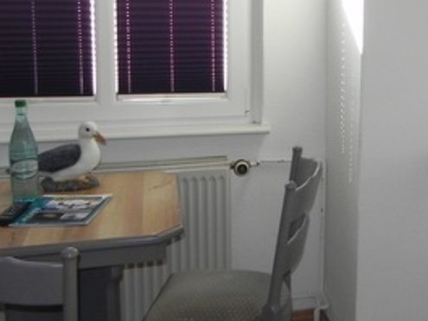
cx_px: 422
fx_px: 779
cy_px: 57
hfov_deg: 28.9
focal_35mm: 63
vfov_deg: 22.9
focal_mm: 4.6
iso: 160
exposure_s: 1/107
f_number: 3.5
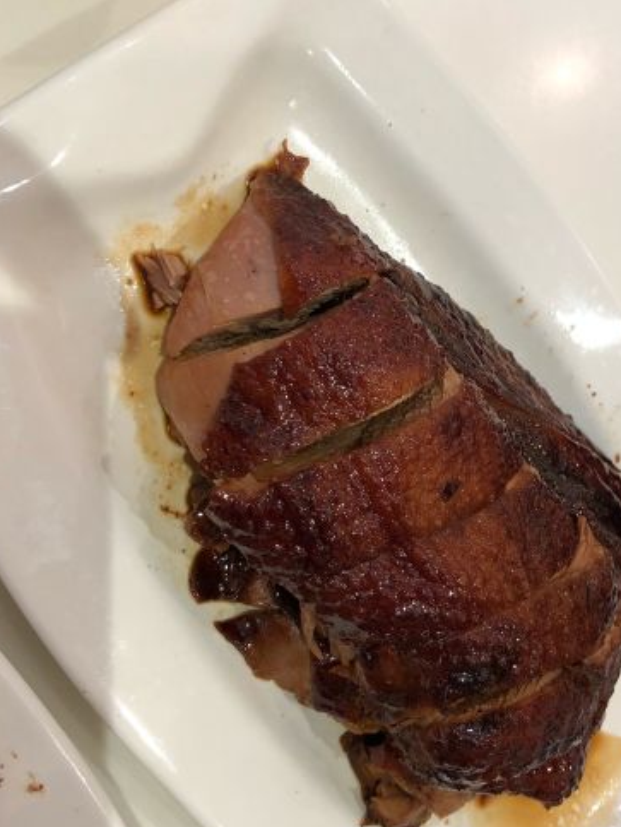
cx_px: 405
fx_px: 1003
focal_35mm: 42
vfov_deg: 44.8
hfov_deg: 34.1
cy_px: 431
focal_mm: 3.99
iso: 32
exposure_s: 1/25
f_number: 1.8
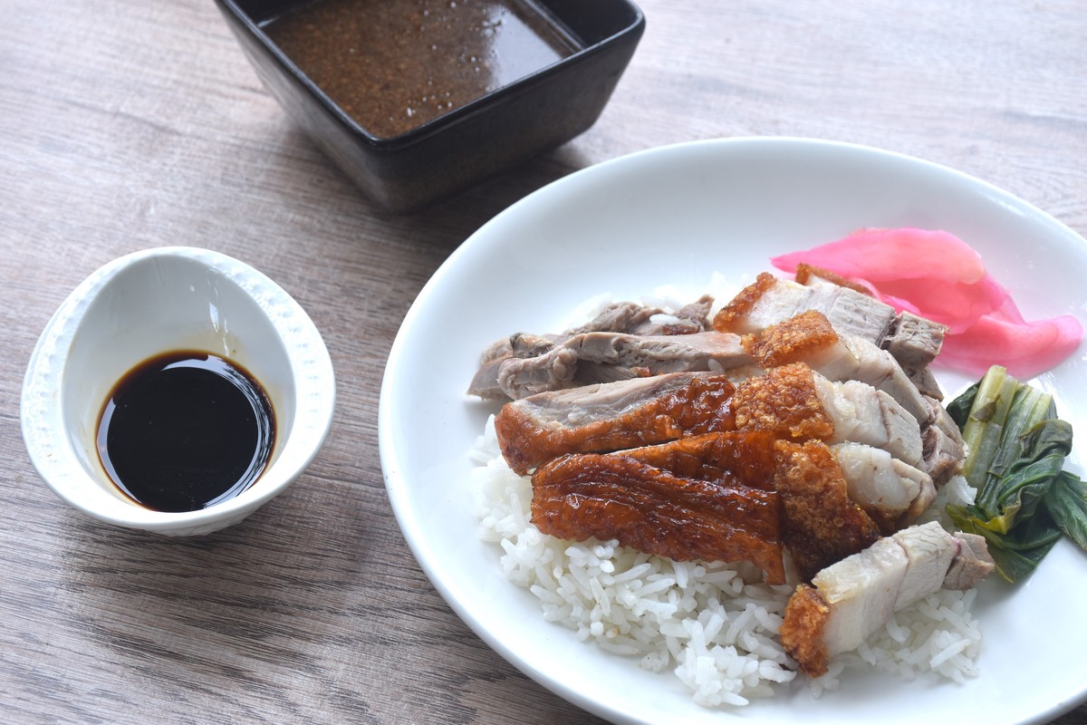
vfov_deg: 18.9
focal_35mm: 72
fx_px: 2174
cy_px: 362
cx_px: 544
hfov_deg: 28.1
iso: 100
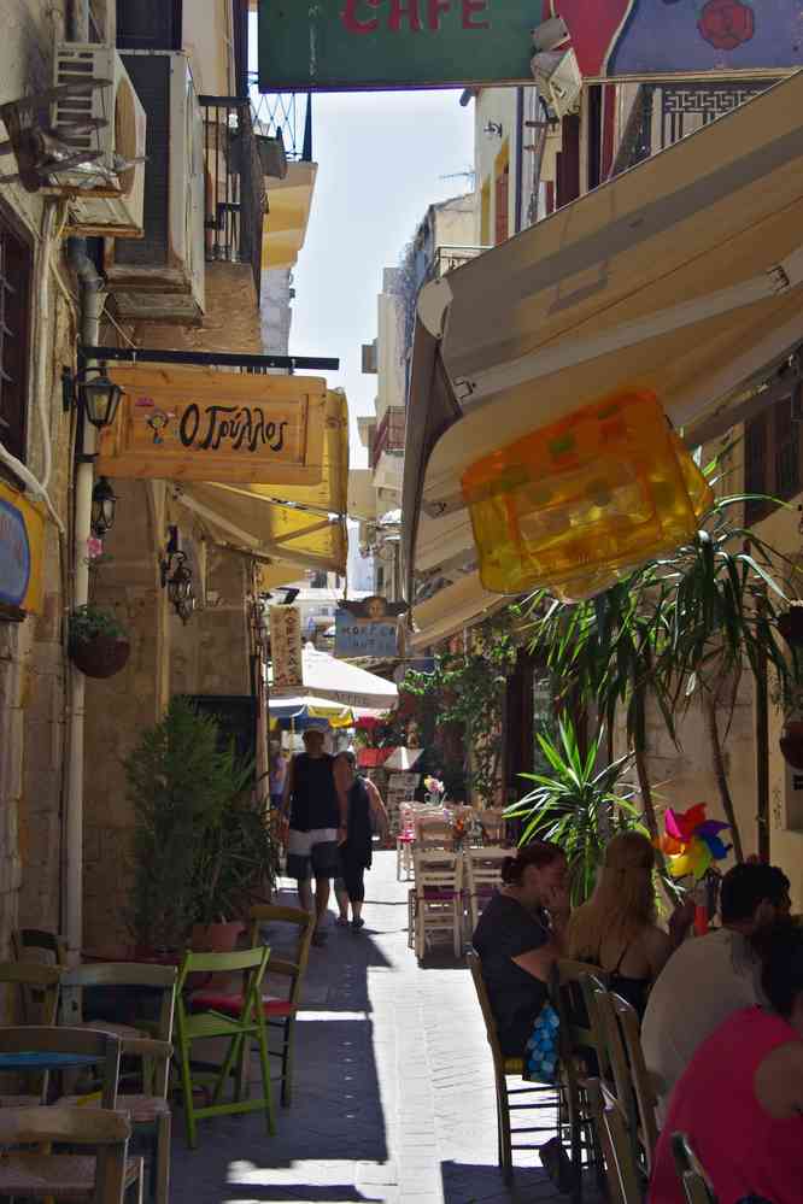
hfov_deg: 27.5
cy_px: 602
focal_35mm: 49
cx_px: 402
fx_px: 1639
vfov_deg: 40.3
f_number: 5.6
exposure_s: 1/160
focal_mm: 32.5
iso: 400
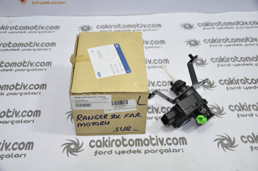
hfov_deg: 43.6
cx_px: 129
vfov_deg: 29.8
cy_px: 86
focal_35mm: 45
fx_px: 322
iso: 200
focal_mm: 30
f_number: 4.5
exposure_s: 1/30
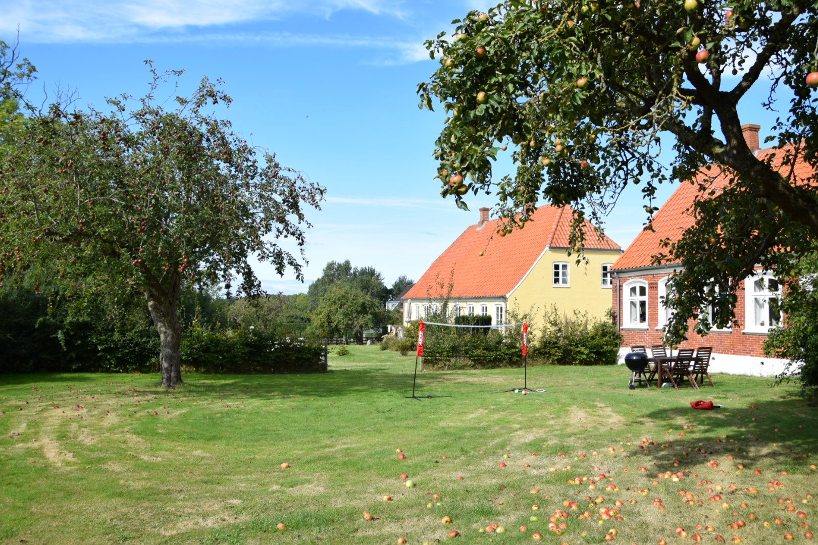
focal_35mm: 52
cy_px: 272
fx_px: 1193
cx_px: 409
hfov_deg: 37.9
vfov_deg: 25.8
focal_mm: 35
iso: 200
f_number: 10
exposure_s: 1/400
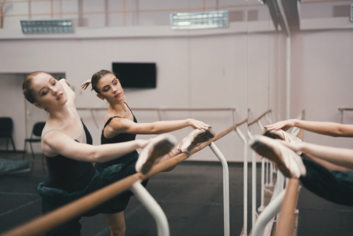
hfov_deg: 39.6
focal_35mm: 50
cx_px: 176
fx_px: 491
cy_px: 118
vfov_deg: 27.0
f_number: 1.4
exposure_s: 1/125
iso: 100
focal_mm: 50
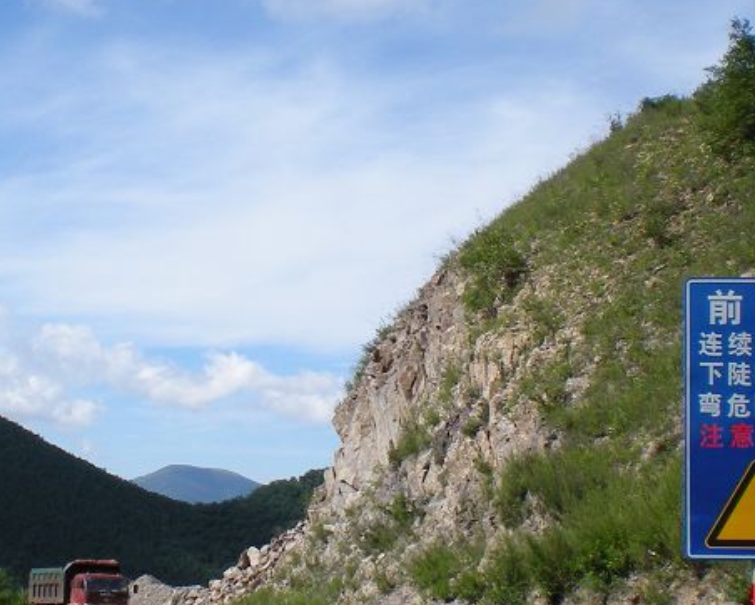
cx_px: 279
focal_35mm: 82
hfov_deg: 23.2
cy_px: 339
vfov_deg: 18.7
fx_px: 1833
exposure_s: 1/534
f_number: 4.6
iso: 64
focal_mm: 6.3
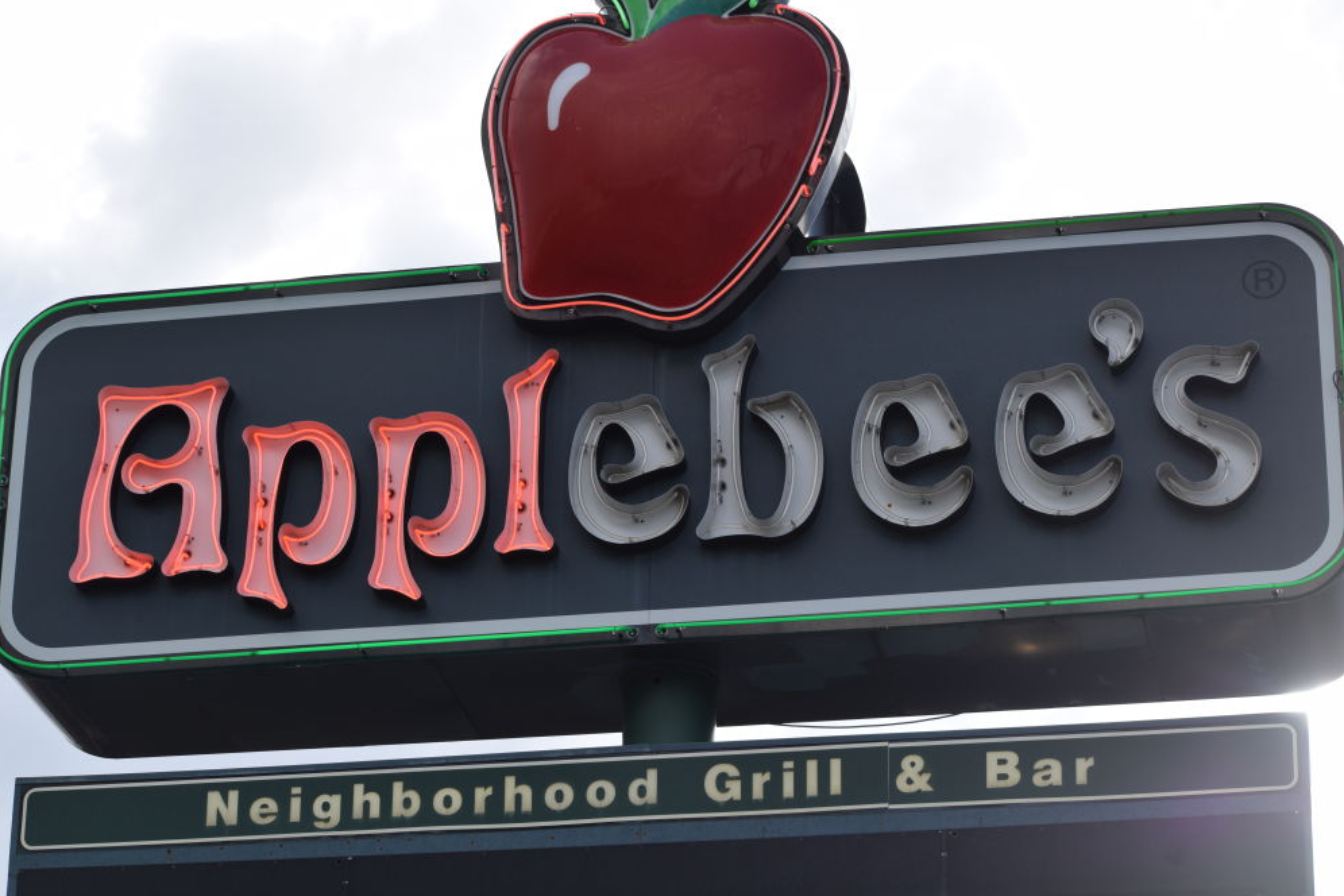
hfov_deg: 18.9
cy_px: 446
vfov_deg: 12.7
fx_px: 4032
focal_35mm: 108
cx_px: 663
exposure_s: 1/320
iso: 200
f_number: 9
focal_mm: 70
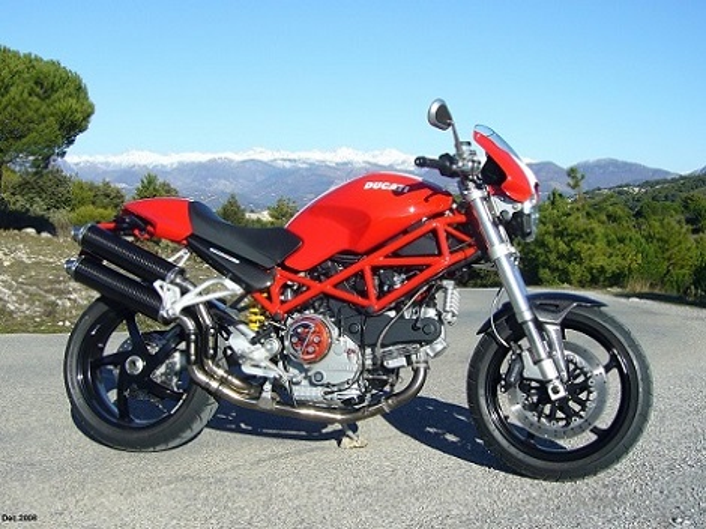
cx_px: 353
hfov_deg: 42.1
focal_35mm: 45
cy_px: 264
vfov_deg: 32.2
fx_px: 917
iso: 100
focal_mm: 7.5
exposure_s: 1/500
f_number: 6.3
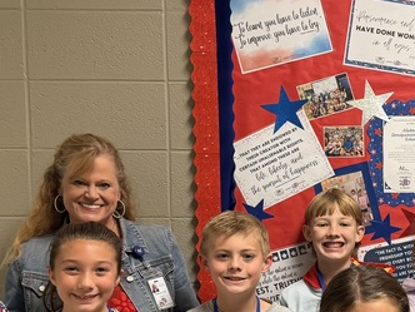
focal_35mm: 74
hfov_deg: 25.2
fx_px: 887
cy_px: 263
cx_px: 400
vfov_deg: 19.6
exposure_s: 1/60
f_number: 1.78
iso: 200
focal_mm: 6.76
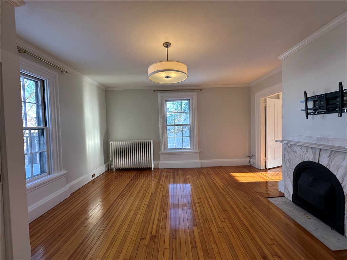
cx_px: 174
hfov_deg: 102.1
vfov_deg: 85.7
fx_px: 140
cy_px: 130
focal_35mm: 14
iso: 64
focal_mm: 2.22
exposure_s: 1/120
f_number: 2.2
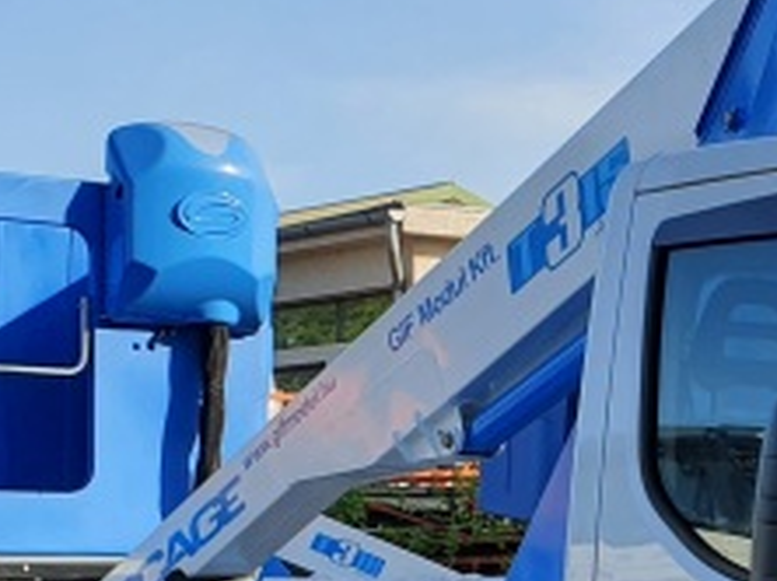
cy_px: 560
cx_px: 784
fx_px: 2691
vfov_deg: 12.2
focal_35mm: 120
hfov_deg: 16.1
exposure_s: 1/1184
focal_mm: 4.32
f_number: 2.4
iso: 50
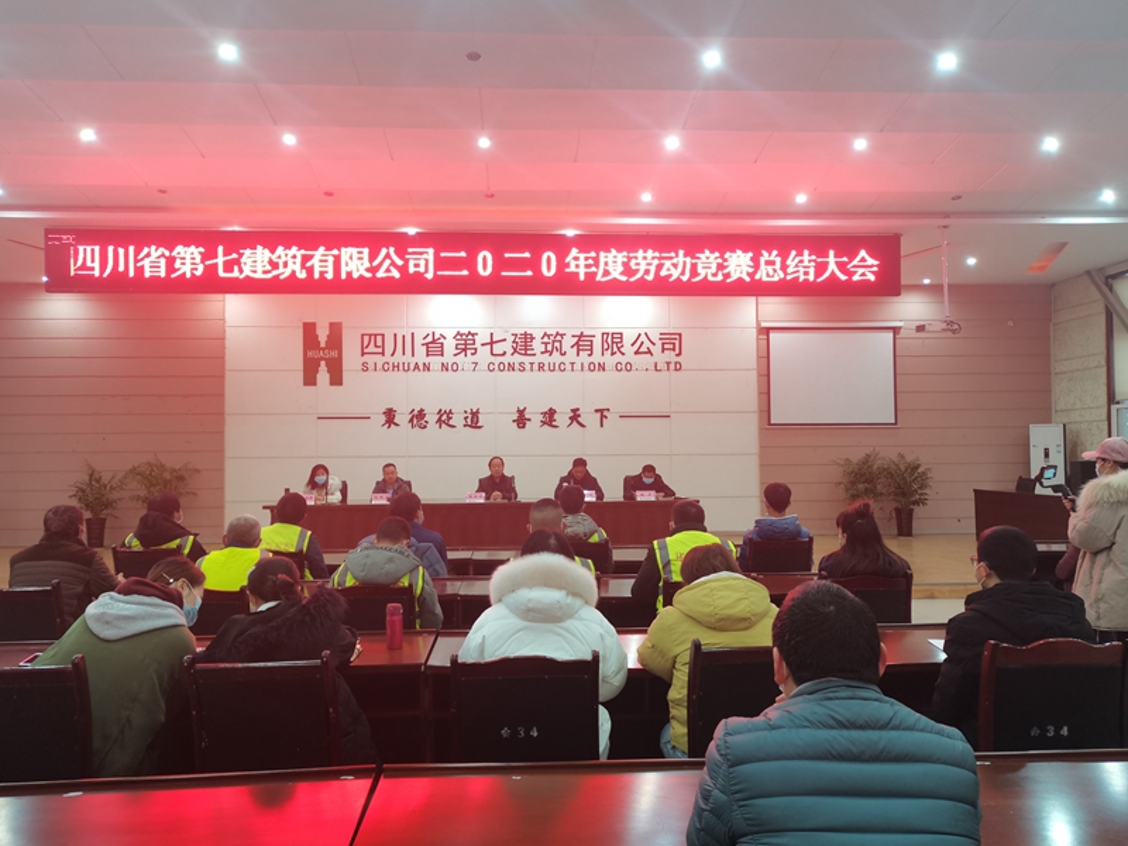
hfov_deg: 67.3
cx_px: 564
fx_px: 847
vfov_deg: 53.1
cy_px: 423
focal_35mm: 26
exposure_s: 1/33.3
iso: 400
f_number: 1.8
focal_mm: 5.58
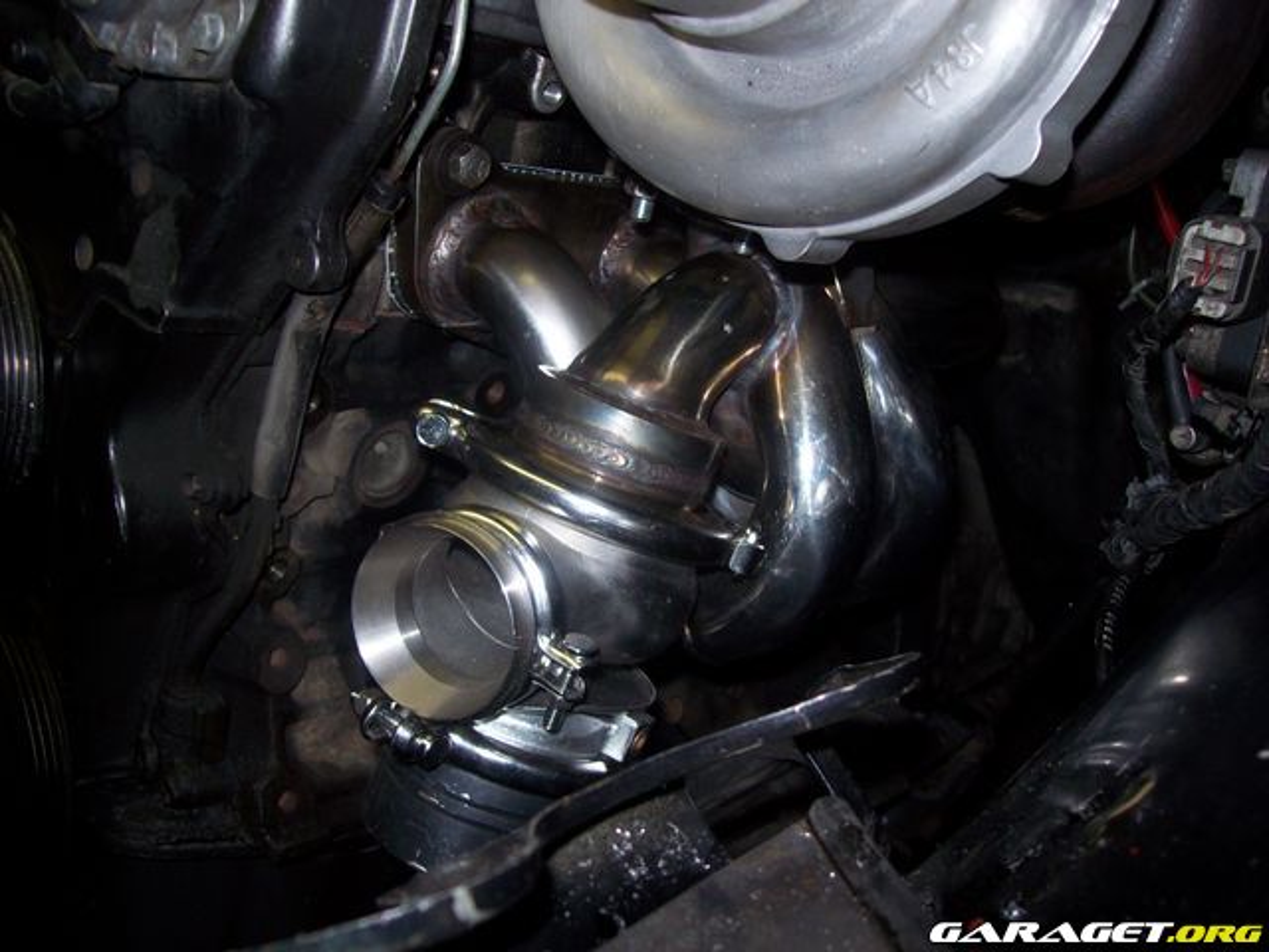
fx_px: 1320
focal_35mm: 36
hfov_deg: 51.4
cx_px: 634
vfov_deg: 39.7
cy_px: 476
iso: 80
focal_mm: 6
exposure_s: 1/64
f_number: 2.7
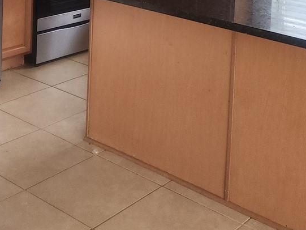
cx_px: 178
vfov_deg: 19.5
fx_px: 601
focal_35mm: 68
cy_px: -88
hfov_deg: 28.5
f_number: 1.8
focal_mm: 5.4
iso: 125
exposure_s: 1/60
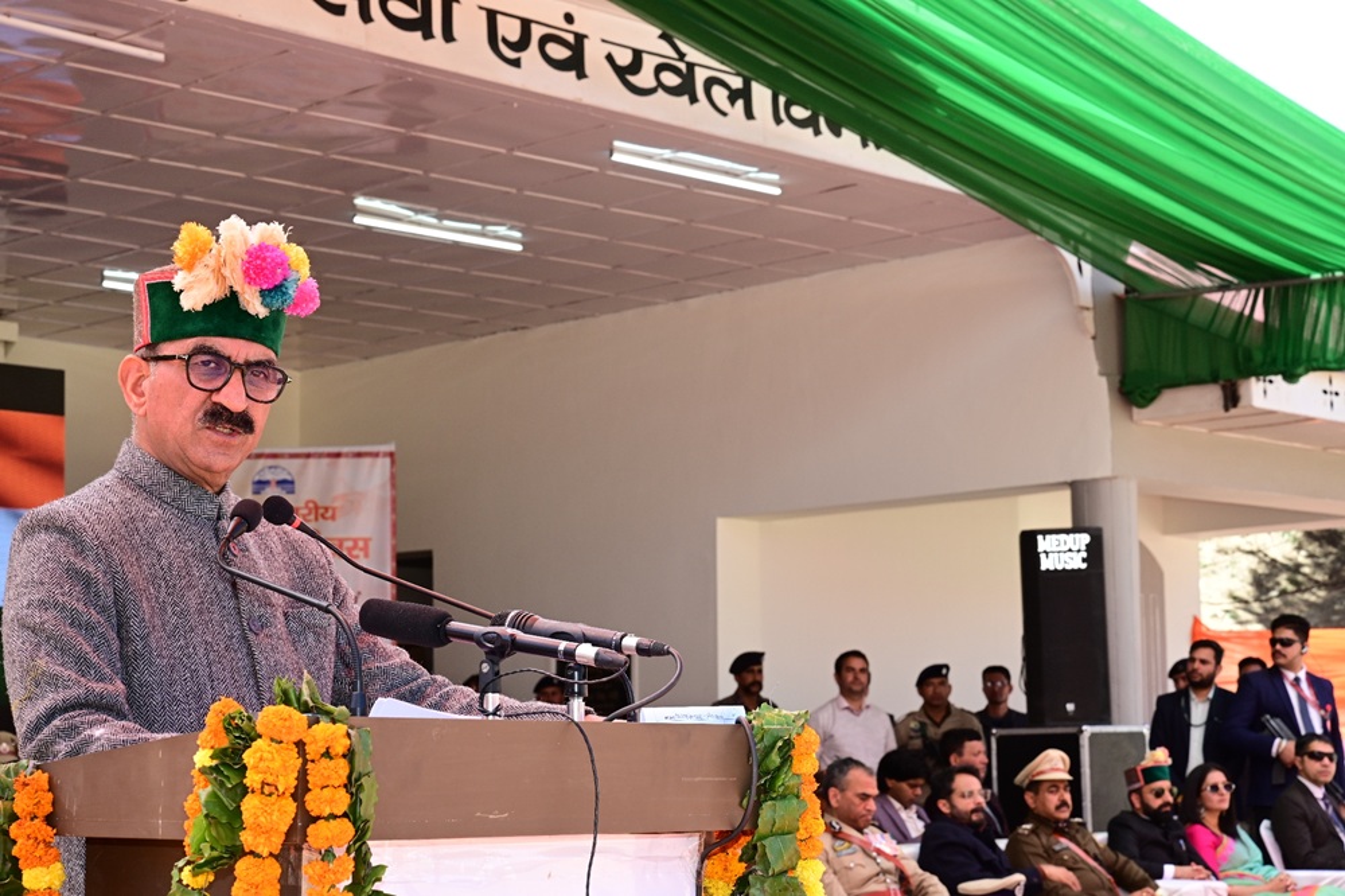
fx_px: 2614
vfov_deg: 19.4
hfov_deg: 28.9
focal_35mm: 70
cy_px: 448
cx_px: 672
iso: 320
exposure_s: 1/80
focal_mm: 70
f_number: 11
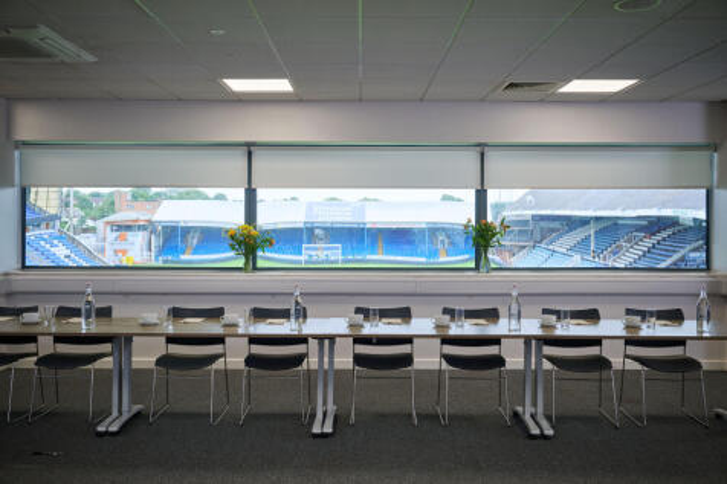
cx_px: 364
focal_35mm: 33
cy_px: 242
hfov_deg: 57.2
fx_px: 666
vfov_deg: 39.9
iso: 100
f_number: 3.5
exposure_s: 1/50
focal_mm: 33
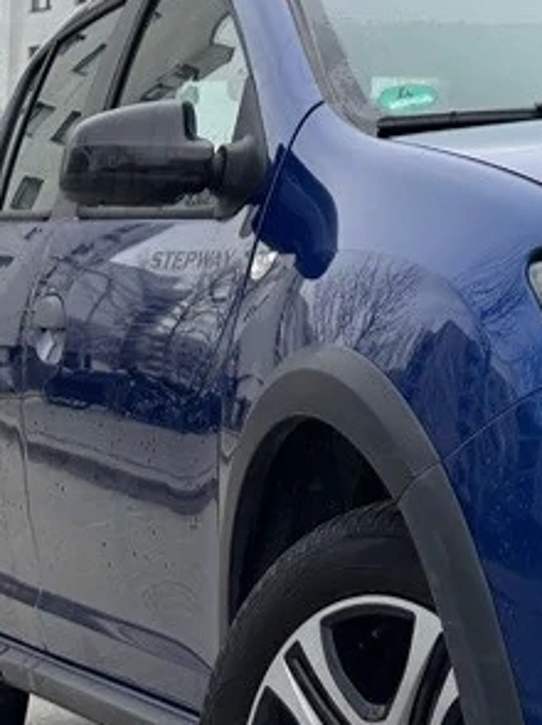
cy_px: -321
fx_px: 2279
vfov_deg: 16.6
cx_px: 884
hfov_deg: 12.7
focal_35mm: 109
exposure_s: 1/304
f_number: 1.78
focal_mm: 6.76
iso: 80
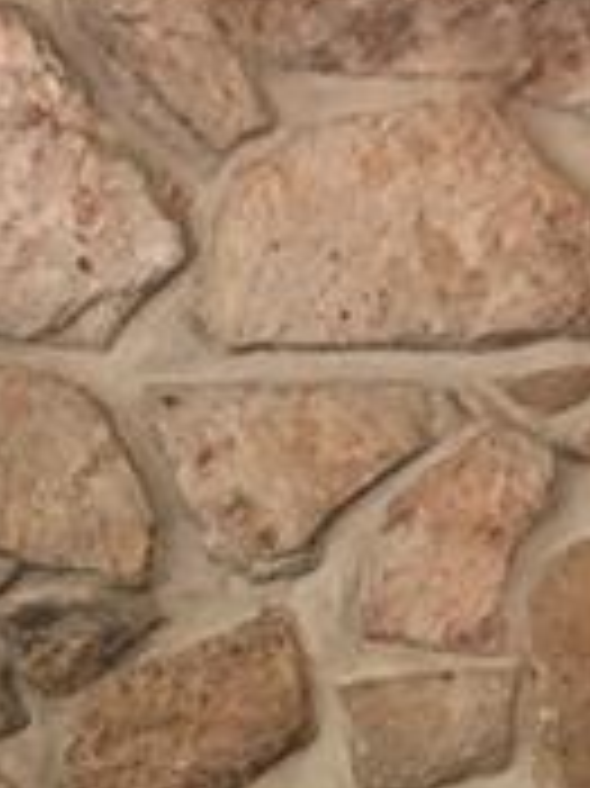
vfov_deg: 14.3
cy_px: 1373
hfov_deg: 11.2
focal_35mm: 123
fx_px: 2799
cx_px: -477
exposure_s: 1/9
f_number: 1.8
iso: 100
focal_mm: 3.99
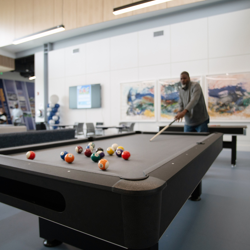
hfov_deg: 60.9
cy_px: 124
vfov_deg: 60.9
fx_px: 212
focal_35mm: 26
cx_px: 134
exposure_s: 1/400
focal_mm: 20
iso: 1250
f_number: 2.8
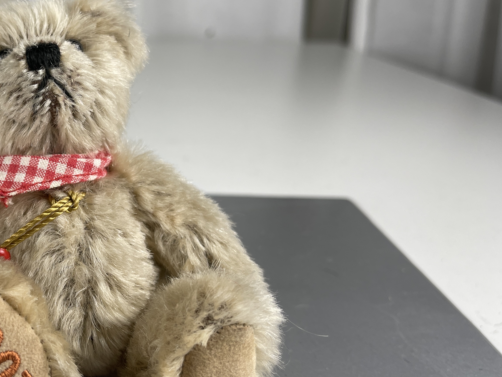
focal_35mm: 44
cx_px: 66
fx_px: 638
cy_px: 194
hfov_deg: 40.3
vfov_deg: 32.9
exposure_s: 1/106
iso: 32
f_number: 1.6
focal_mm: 5.1
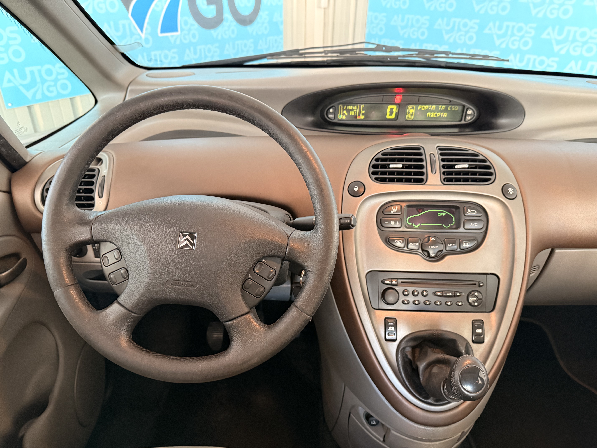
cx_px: 298
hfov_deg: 71.6
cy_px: 224
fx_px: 414
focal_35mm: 24
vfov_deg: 56.8
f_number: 1.78
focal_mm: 6.76
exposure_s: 1/40
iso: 1000
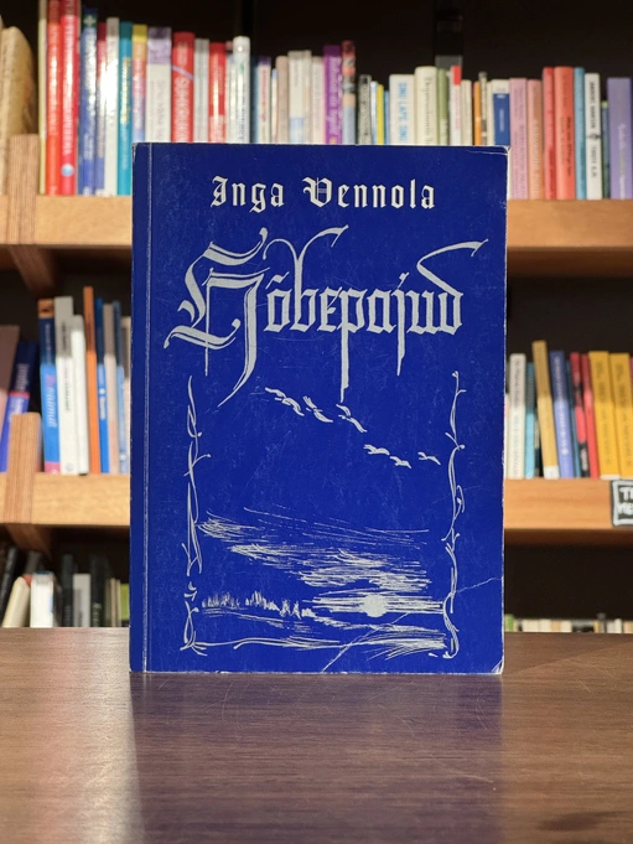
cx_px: 316
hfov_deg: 19.1
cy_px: 422
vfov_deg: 25.3
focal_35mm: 77
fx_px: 1877
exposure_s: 1/60
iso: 500
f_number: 2.8
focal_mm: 9
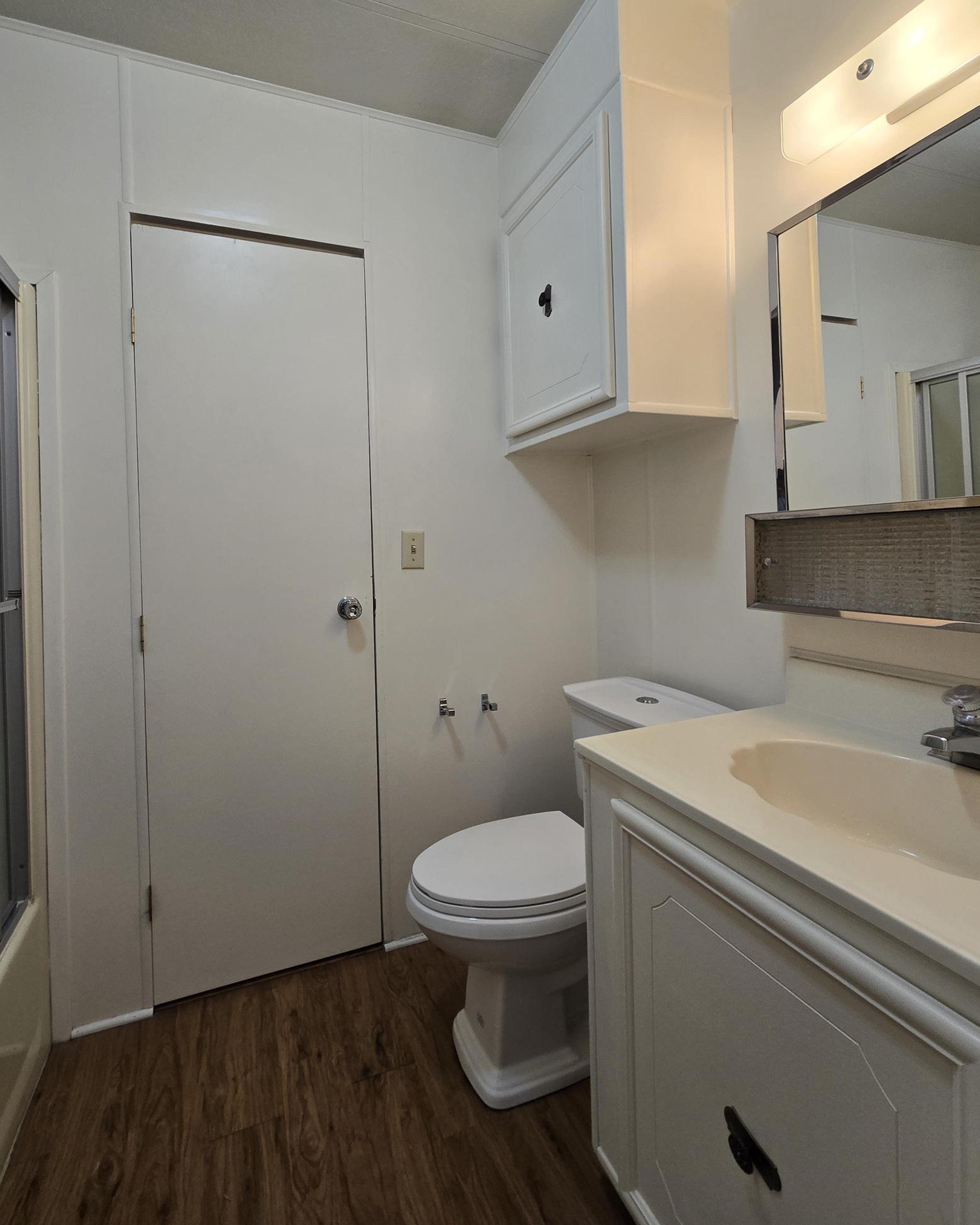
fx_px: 544
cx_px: 468
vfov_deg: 96.4
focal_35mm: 15
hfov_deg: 84.0
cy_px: 544
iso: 64
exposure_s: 1/60
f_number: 2.2
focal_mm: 2.2
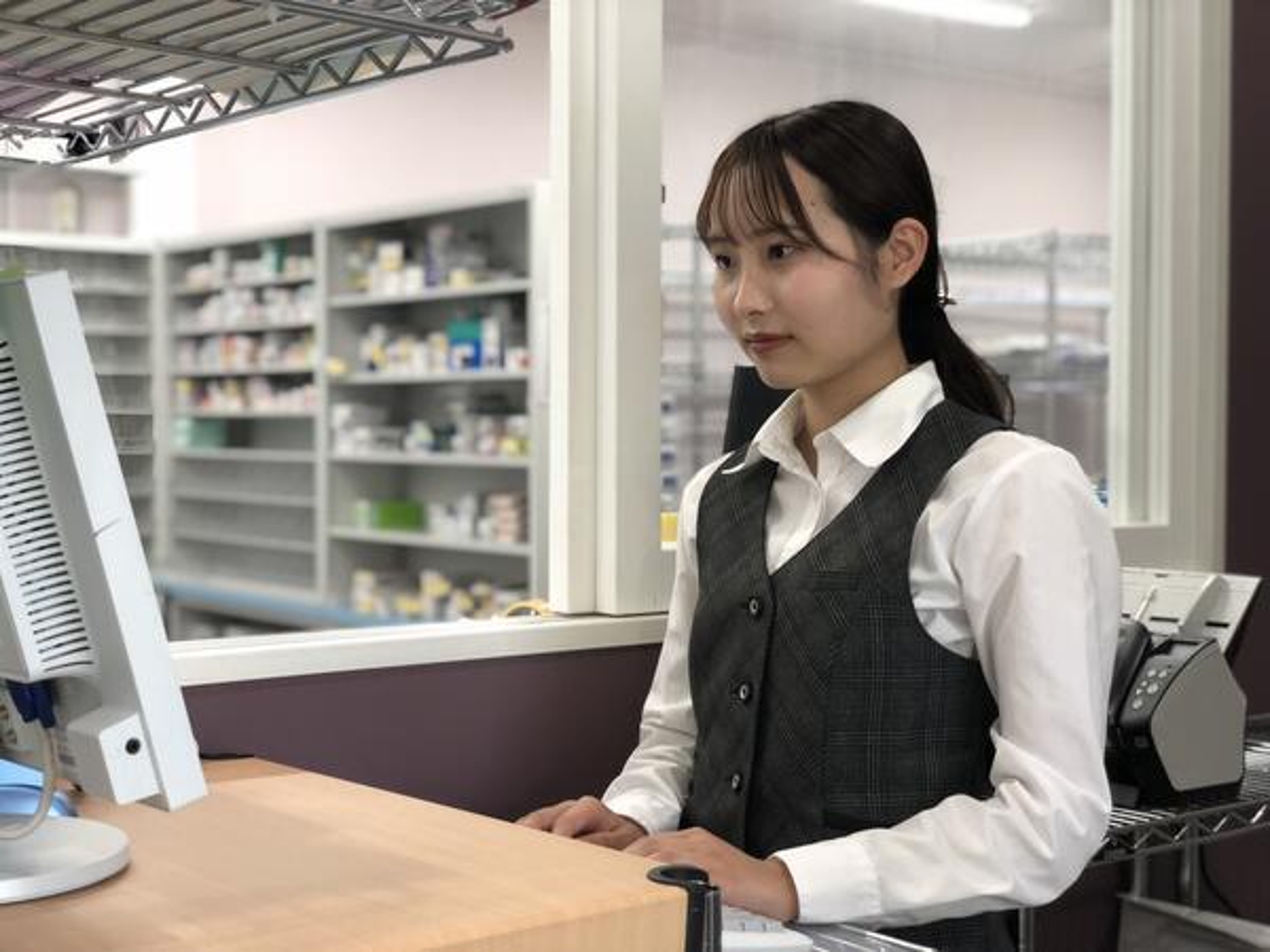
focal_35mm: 52
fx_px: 1908
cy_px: 476
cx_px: 635
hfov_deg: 36.8
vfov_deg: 28.0
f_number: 2.4
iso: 64
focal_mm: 6
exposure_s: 1/60
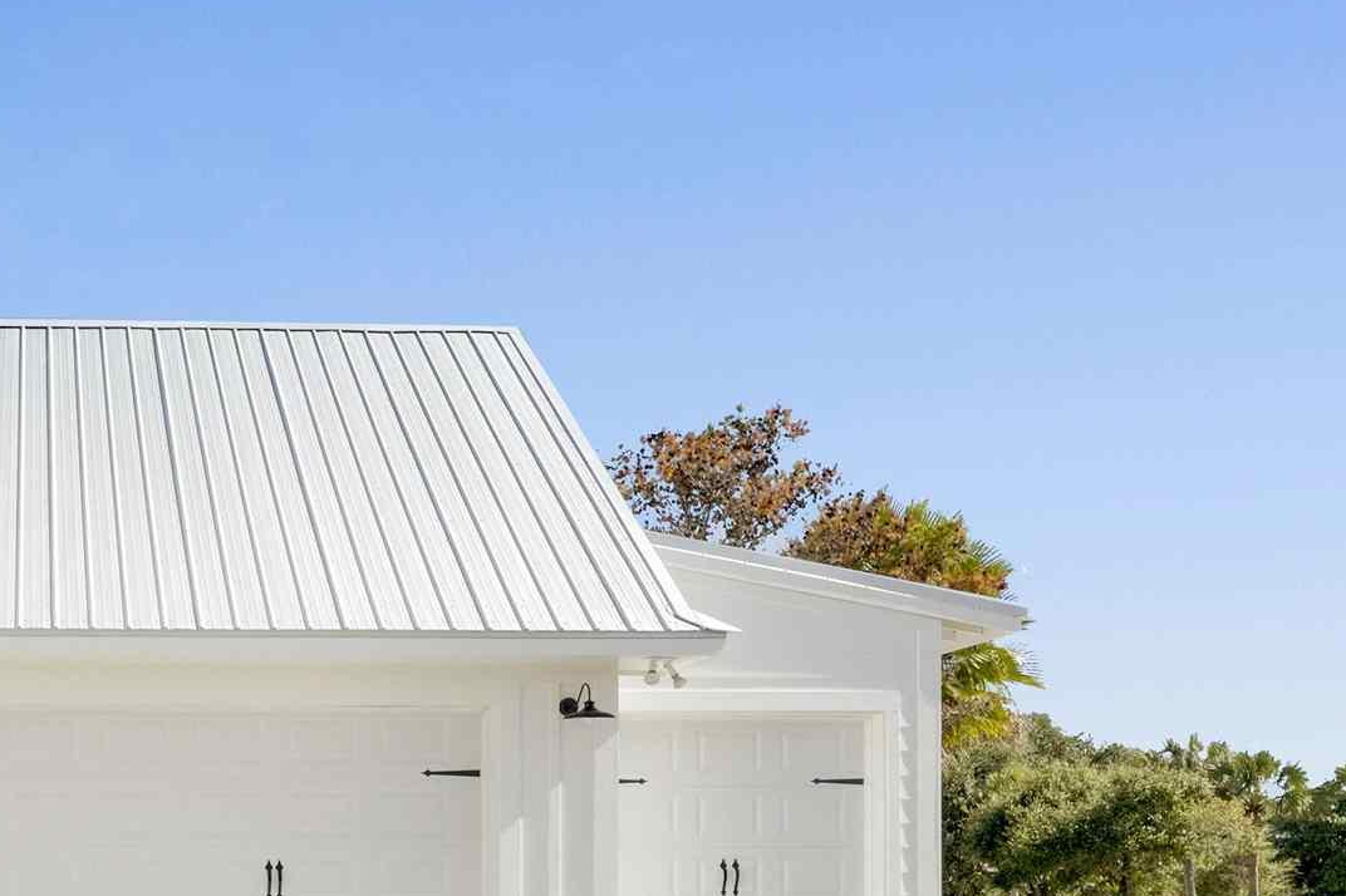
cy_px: 911
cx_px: 109
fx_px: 1607
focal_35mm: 43
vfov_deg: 29.0
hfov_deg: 41.5
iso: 500
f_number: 11
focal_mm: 15
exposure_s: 1/1250
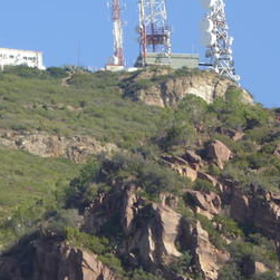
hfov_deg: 3.6
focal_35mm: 482
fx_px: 4411
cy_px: 39
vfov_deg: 3.6
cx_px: 21
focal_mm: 38.4
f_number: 5.6
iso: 100
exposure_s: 1/250
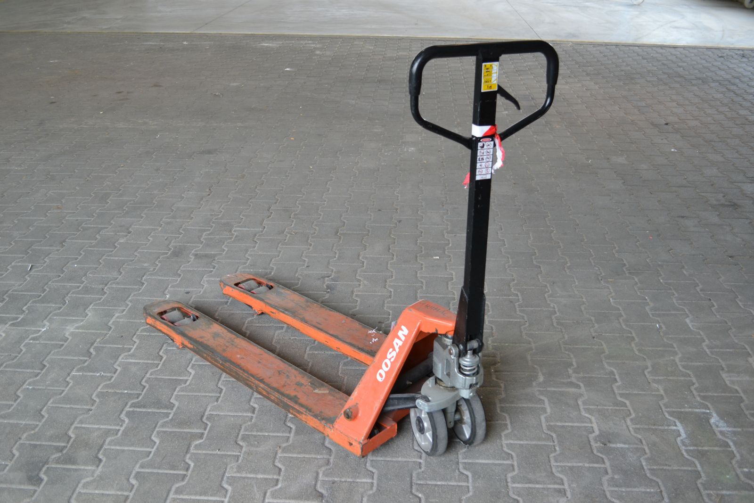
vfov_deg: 36.9
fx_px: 754
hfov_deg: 53.1
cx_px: 377
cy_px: 252
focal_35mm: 36
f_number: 4
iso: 400
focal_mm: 24
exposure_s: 1/40
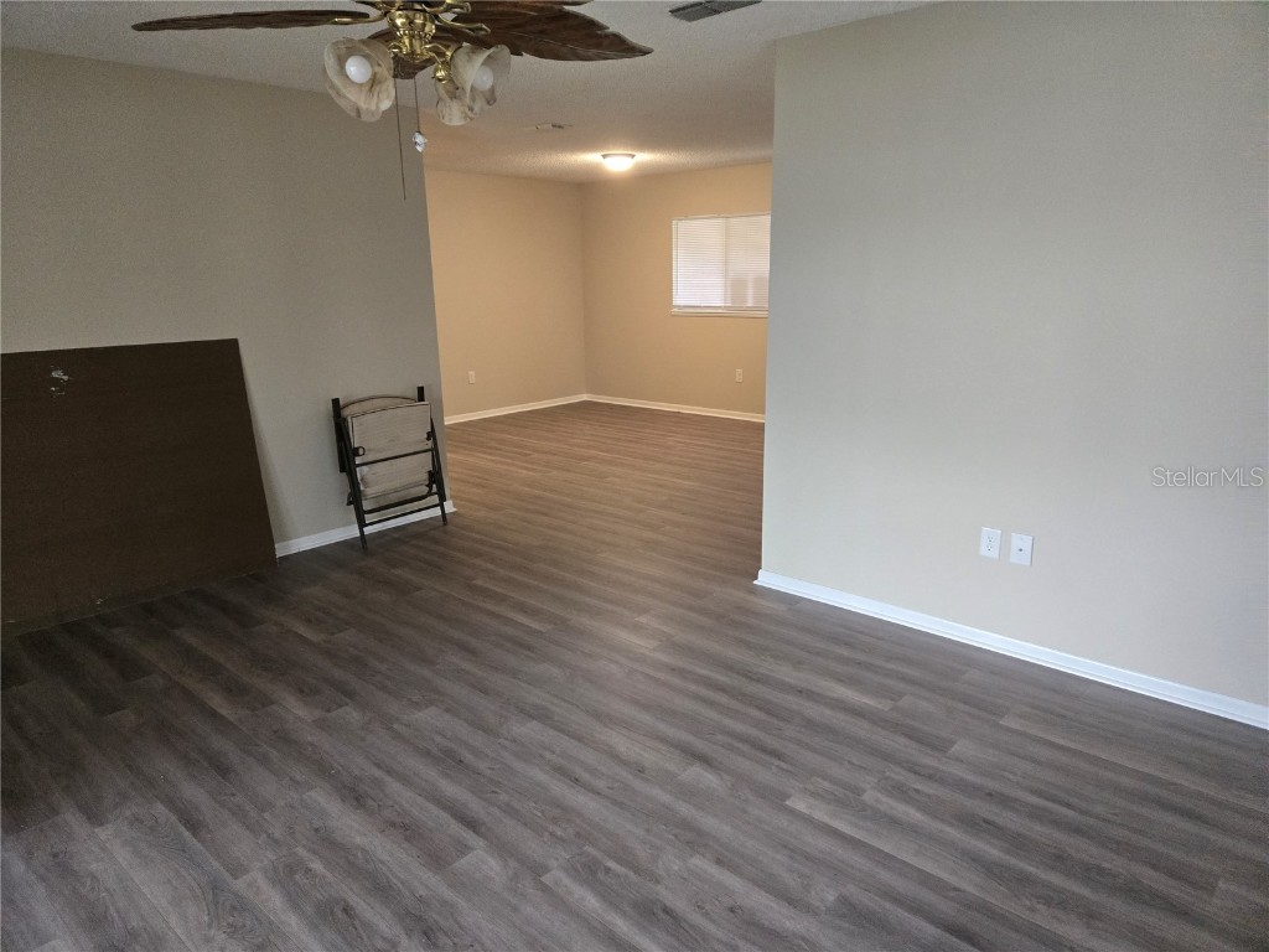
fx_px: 843
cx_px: 634
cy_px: 476
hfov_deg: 73.9
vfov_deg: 58.9
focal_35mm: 23
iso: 800
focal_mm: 5.4
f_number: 1.8
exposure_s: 1/120
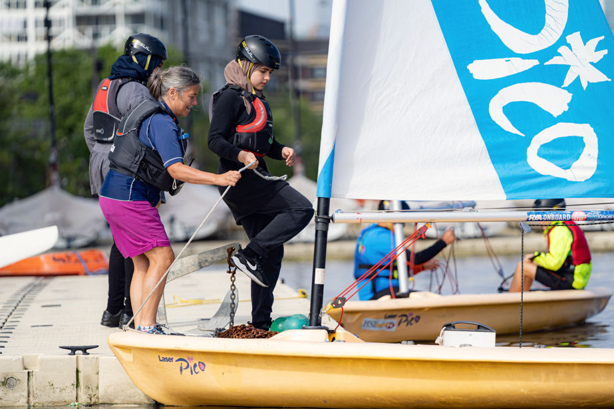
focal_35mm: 200
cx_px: 307
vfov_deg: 6.9
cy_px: 204
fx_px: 3410
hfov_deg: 10.3
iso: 100
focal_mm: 200
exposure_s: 1/1250
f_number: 2.8
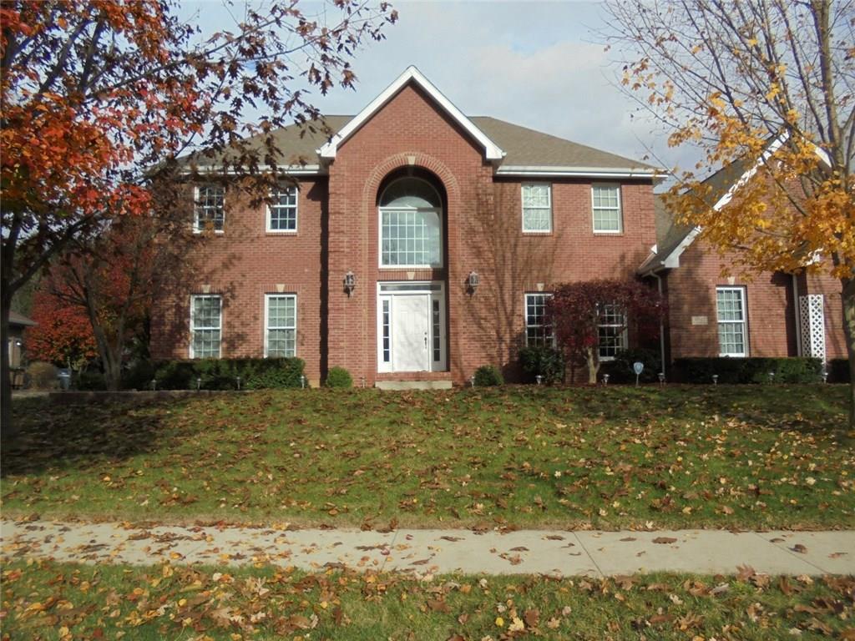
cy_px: 320
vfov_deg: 53.1
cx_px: 428
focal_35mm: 26
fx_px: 642
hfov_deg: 67.3
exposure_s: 1/800
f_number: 3.5
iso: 100
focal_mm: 4.6
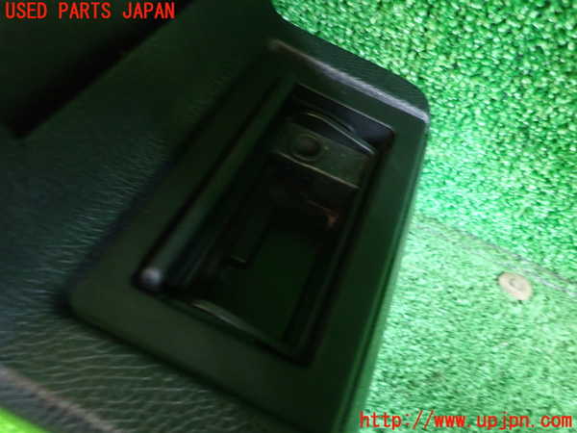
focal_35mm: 25
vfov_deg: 54.9
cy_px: 216
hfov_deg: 69.4
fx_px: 417
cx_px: 288
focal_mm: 4.5
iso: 800
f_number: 2
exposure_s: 1/10
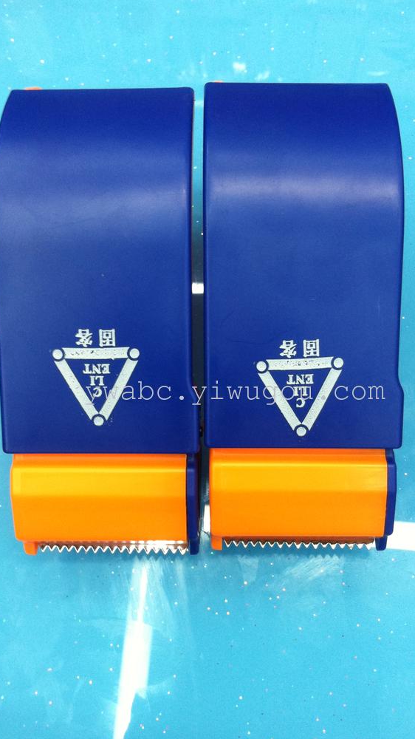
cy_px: 367
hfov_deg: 30.4
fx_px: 763
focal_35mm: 39
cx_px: 214
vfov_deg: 51.6
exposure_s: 1/17
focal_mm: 3.85
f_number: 2.8
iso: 160
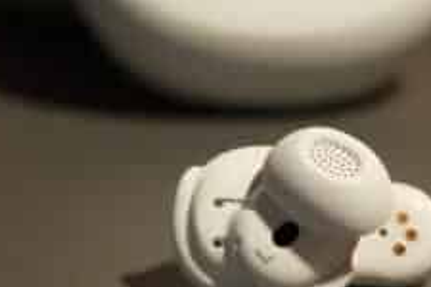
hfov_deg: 8.4
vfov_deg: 5.6
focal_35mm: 244
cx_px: 259
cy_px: 214
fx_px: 2921
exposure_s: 1/80
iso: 6400
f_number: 8
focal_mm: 141
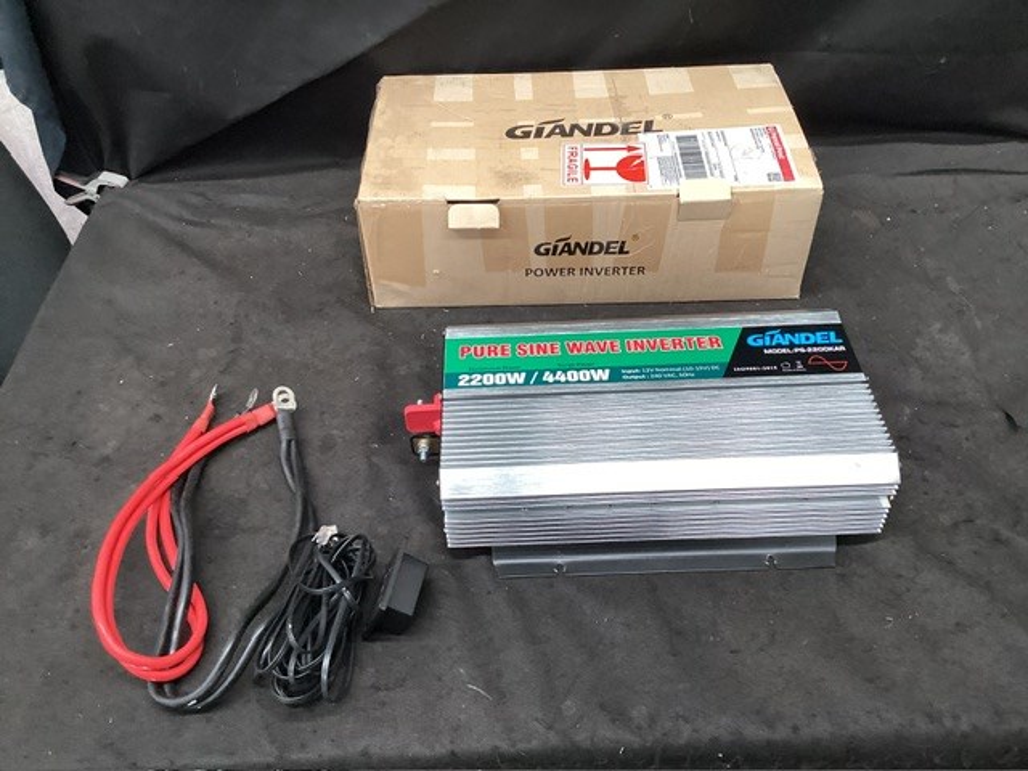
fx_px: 921
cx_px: 514
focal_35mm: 31
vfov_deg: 45.4
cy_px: 386
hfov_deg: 58.4
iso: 200
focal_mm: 3.3
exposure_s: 1/60
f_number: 2.4
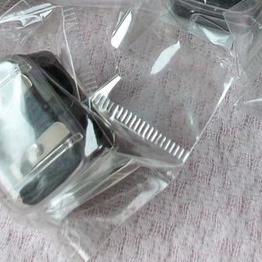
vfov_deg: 17.1
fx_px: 831
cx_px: 201
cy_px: -49
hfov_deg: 17.8
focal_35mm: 97
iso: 179
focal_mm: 5.7
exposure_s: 1/40
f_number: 2.9
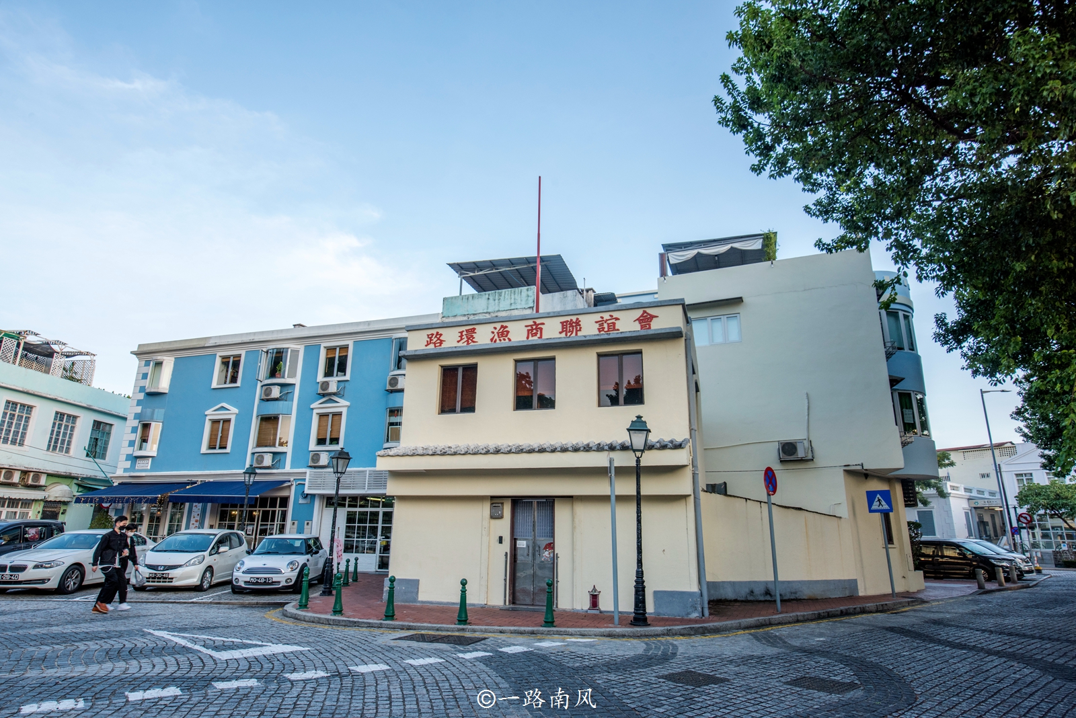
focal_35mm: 20
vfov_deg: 62.0
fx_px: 598
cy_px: 359
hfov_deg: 84.0
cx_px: 538
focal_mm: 20
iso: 250
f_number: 9
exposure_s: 1/80
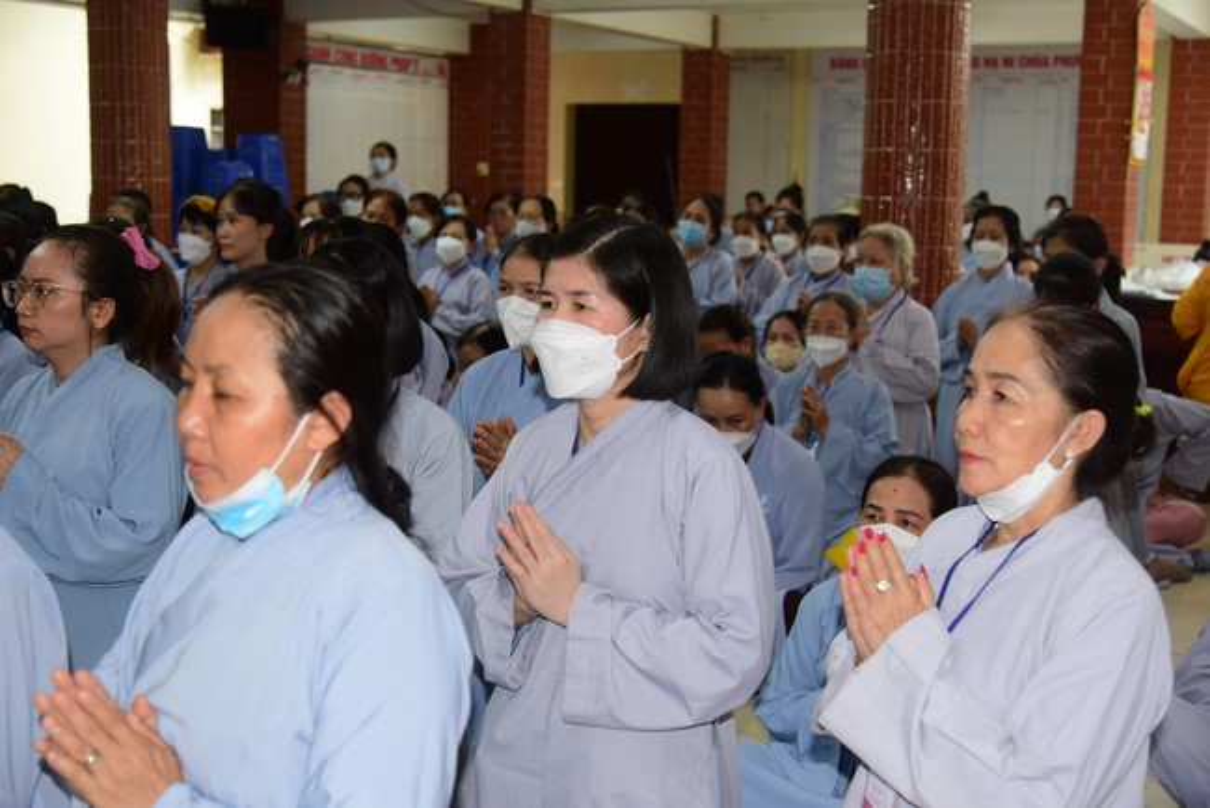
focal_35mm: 48
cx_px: 605
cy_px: 404
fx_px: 1614
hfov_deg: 41.1
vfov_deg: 28.1
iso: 500
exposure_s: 1/60
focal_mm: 48
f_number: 4
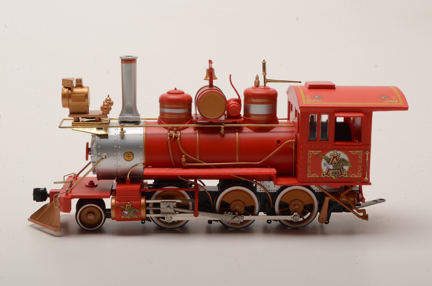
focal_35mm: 82
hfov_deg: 24.7
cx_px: 216
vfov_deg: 16.5
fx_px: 988
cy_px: 143
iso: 100
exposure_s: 1/200
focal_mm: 55
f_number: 29
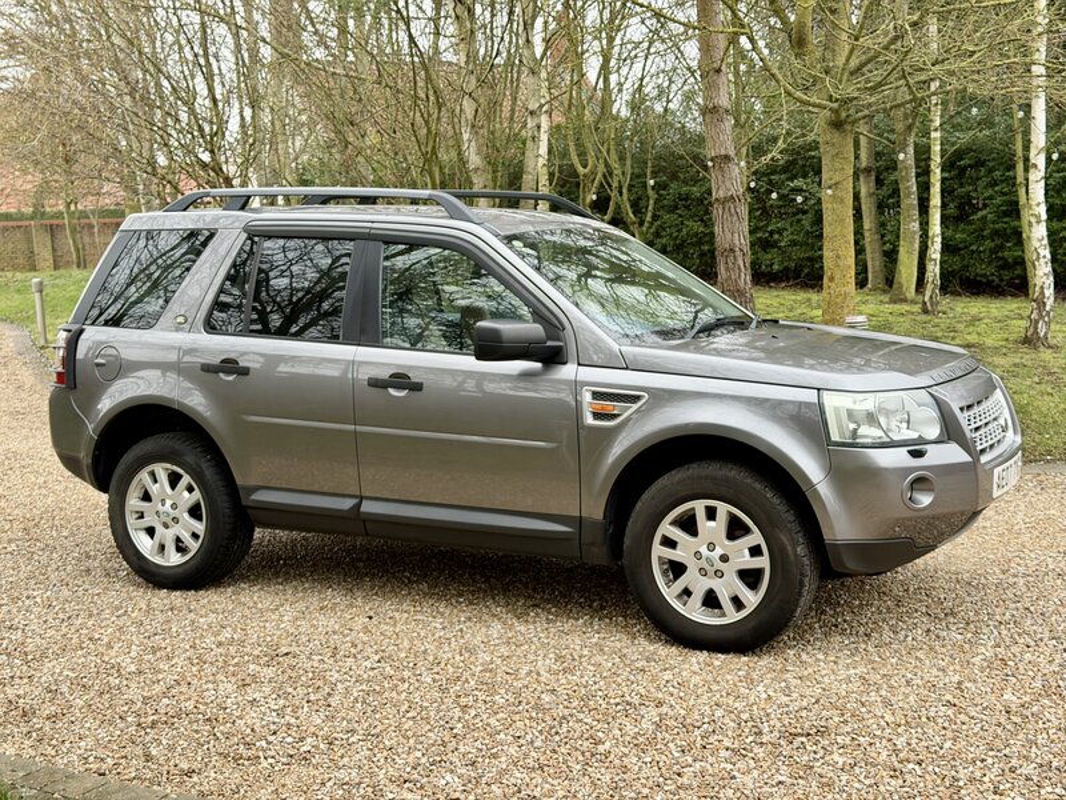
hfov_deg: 39.7
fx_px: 1478
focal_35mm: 48
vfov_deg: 30.3
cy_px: 400
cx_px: 533
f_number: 1.78
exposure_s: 1/68
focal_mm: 6.76
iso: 100
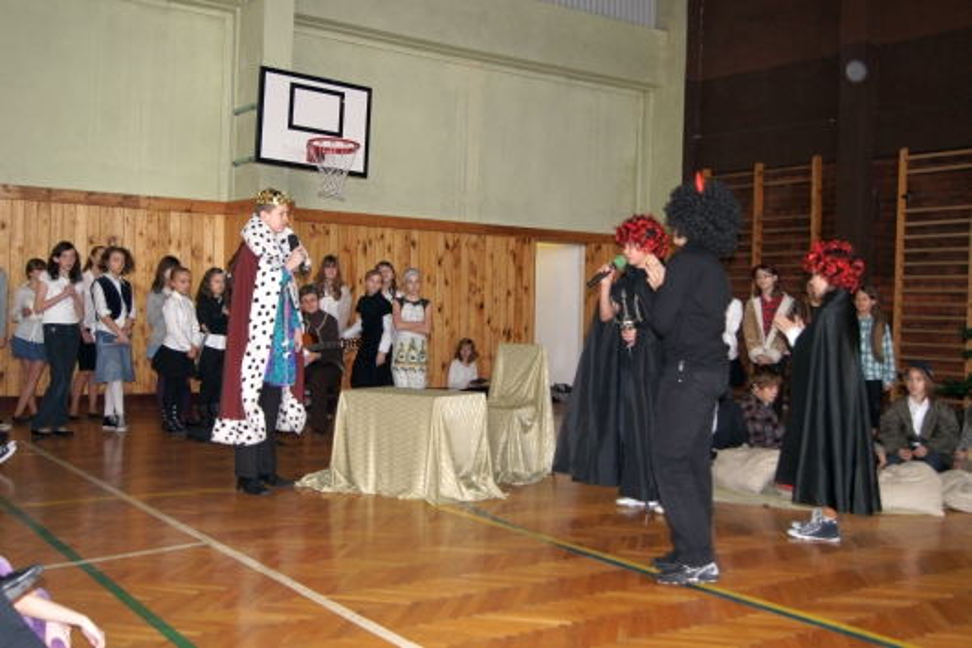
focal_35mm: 39
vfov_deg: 34.2
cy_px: 324
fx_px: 1053
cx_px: 486
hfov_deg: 49.6
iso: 400
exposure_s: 1/60
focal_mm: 26
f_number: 4
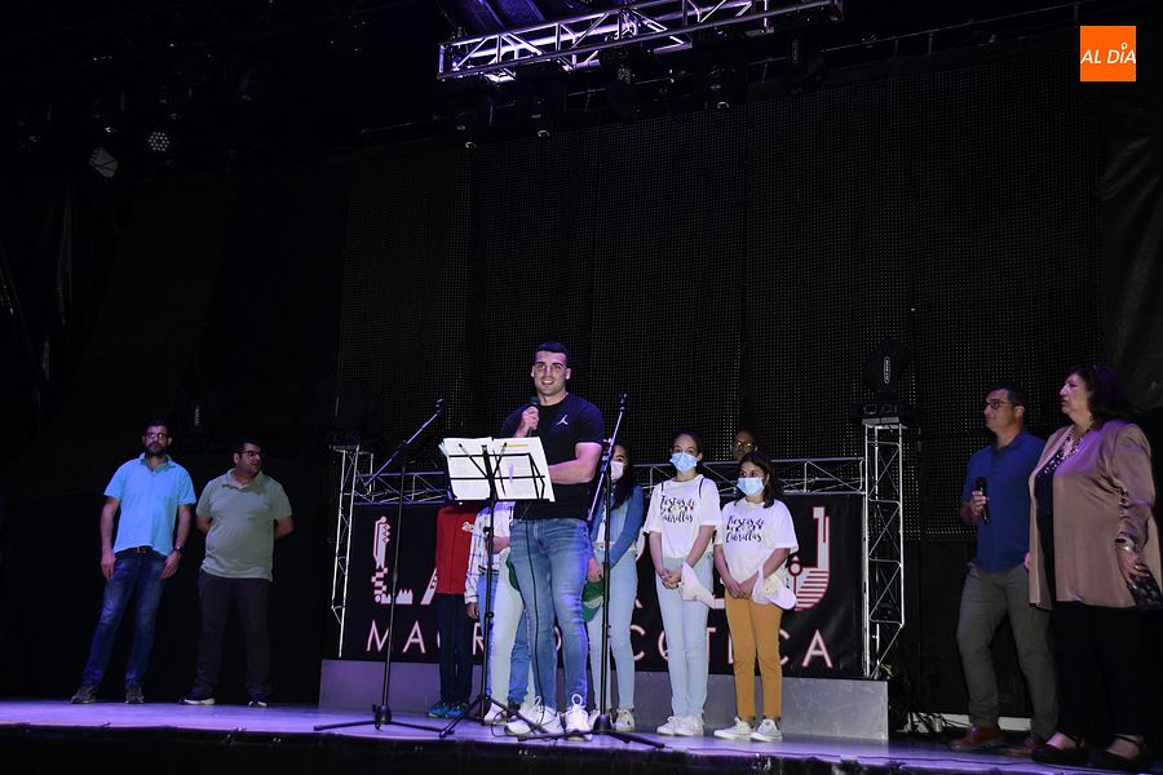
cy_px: 388
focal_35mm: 48
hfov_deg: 41.1
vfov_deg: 28.1
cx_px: 582
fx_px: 1551
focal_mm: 48
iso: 2500
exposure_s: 1/60
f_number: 4.5
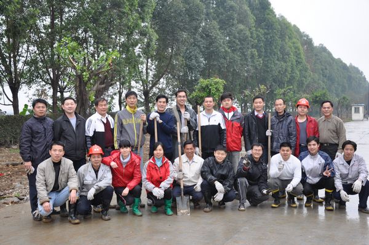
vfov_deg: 28.0
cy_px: 122
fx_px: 492
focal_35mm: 48
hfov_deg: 41.1
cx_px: 184
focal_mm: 32
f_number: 5.6
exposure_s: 1/30
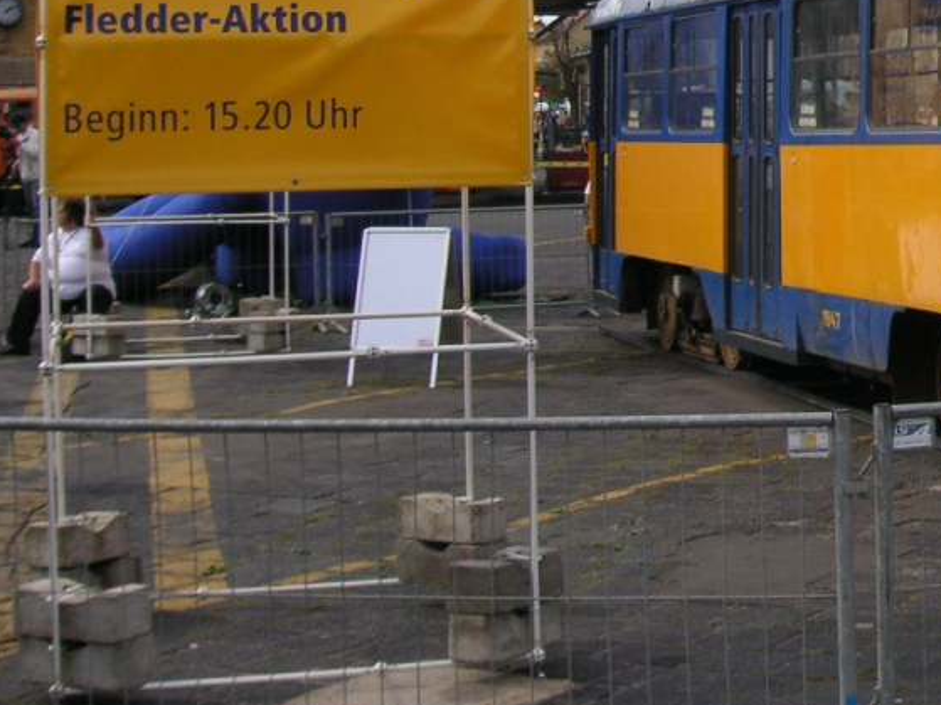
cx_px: 978
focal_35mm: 88
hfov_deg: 21.4
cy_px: 7
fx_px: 2392
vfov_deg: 16.4
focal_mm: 6.9
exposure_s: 1/750
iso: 50
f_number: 3
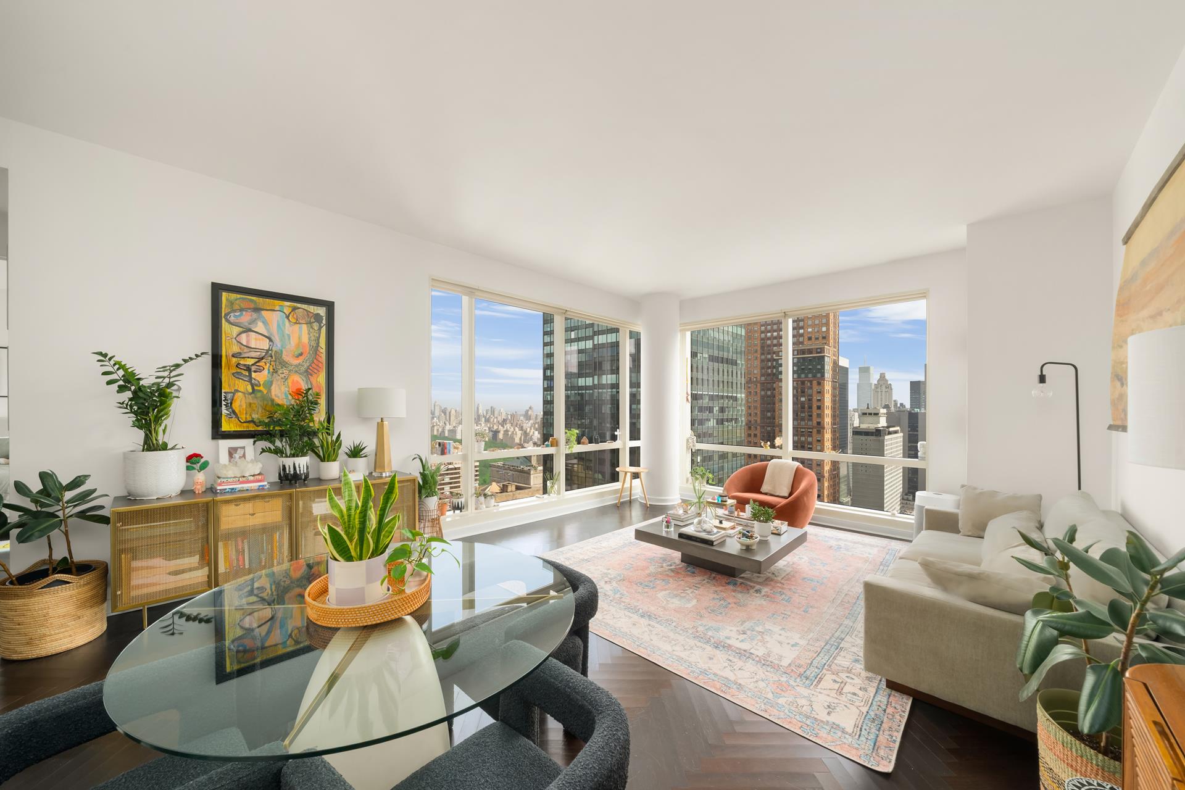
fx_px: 428
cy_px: 395
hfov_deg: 108.3
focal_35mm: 13
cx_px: 592
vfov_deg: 85.4
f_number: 13
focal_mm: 13
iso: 1250
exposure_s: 1/40
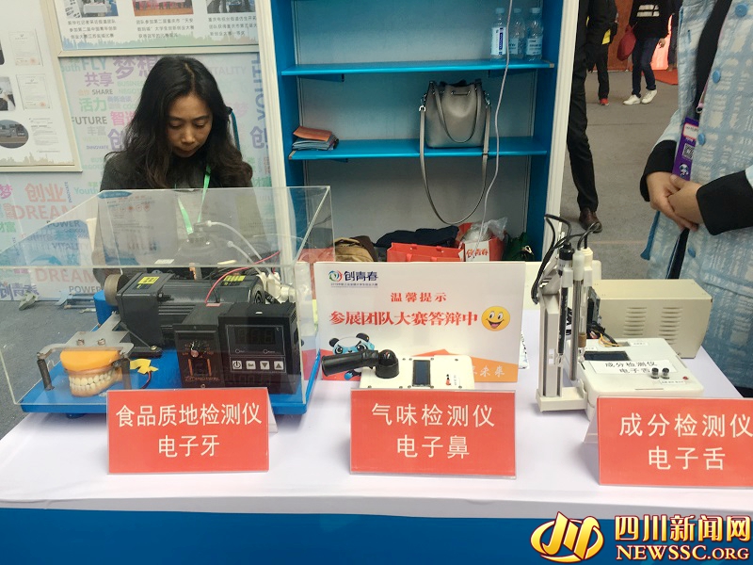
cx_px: 376
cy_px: 282
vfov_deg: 48.2
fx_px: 631
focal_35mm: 29
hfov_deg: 61.7
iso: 32
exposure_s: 1/50
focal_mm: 4.15
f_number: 2.2
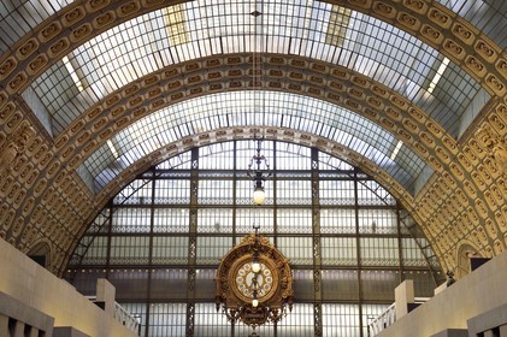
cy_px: 168
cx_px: 254
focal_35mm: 58
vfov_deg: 23.3
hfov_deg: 34.5
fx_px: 816
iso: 1600
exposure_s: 1/800
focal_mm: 58
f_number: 6.3
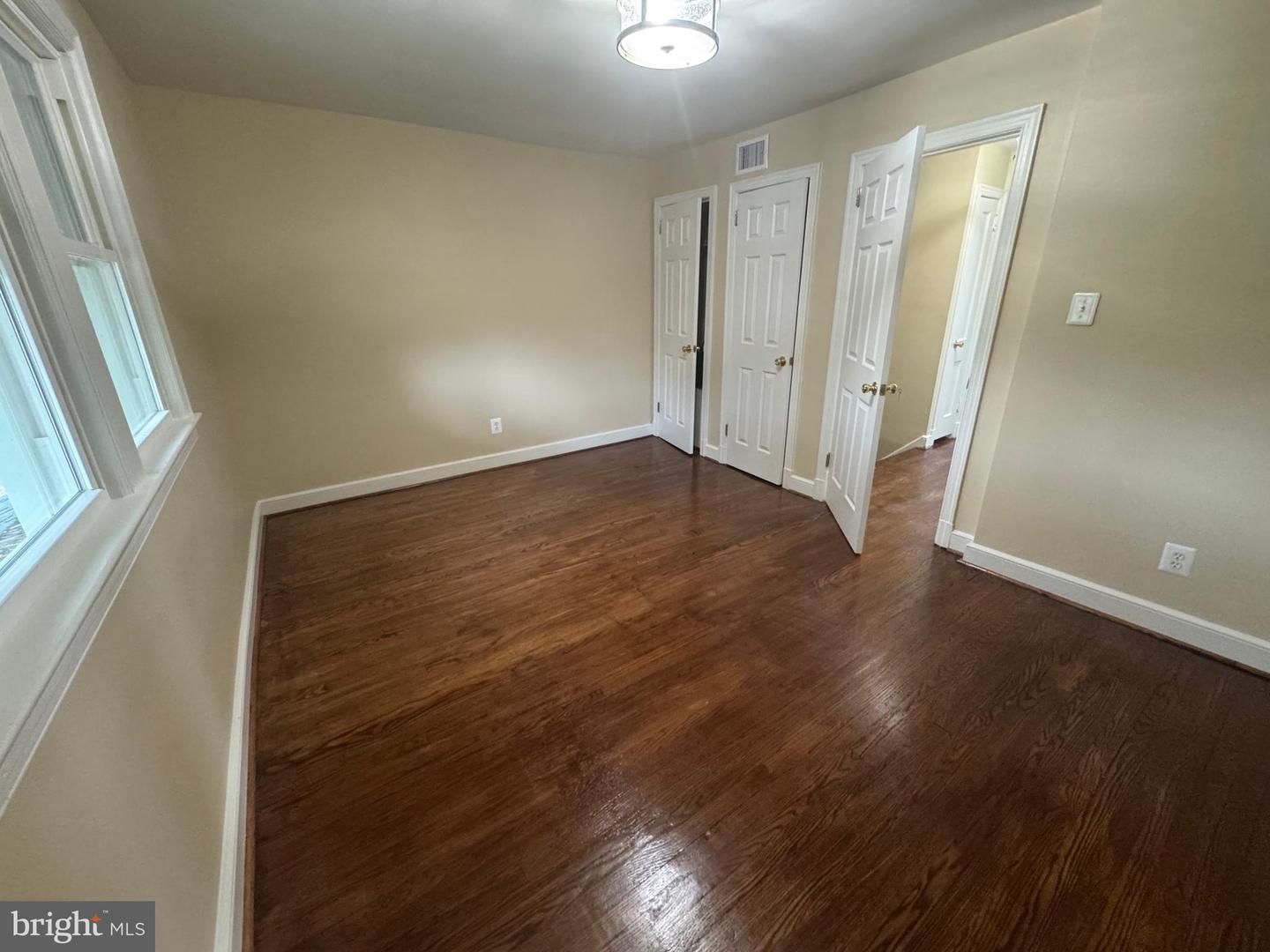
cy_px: 476
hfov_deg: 102.1
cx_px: 635
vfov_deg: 85.7
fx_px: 514
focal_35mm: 14
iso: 640
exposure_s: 1/60
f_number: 2.2
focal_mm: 2.22
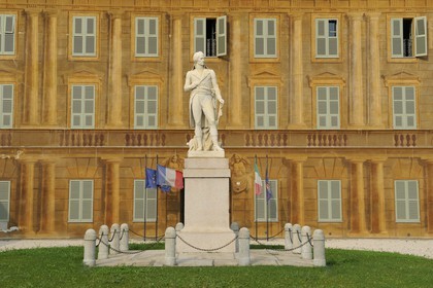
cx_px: 216
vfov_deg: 27.0
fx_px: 601
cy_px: 144
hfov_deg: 39.6
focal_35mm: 50
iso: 200
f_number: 14
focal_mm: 50
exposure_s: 1/160
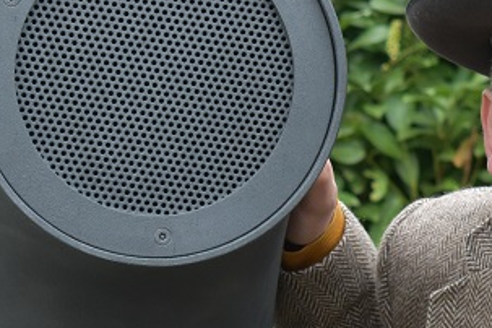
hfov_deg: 7.3
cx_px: 589
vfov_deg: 4.9
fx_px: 3808
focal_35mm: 279
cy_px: 265
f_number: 5.6
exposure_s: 1/60
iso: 560
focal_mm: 55
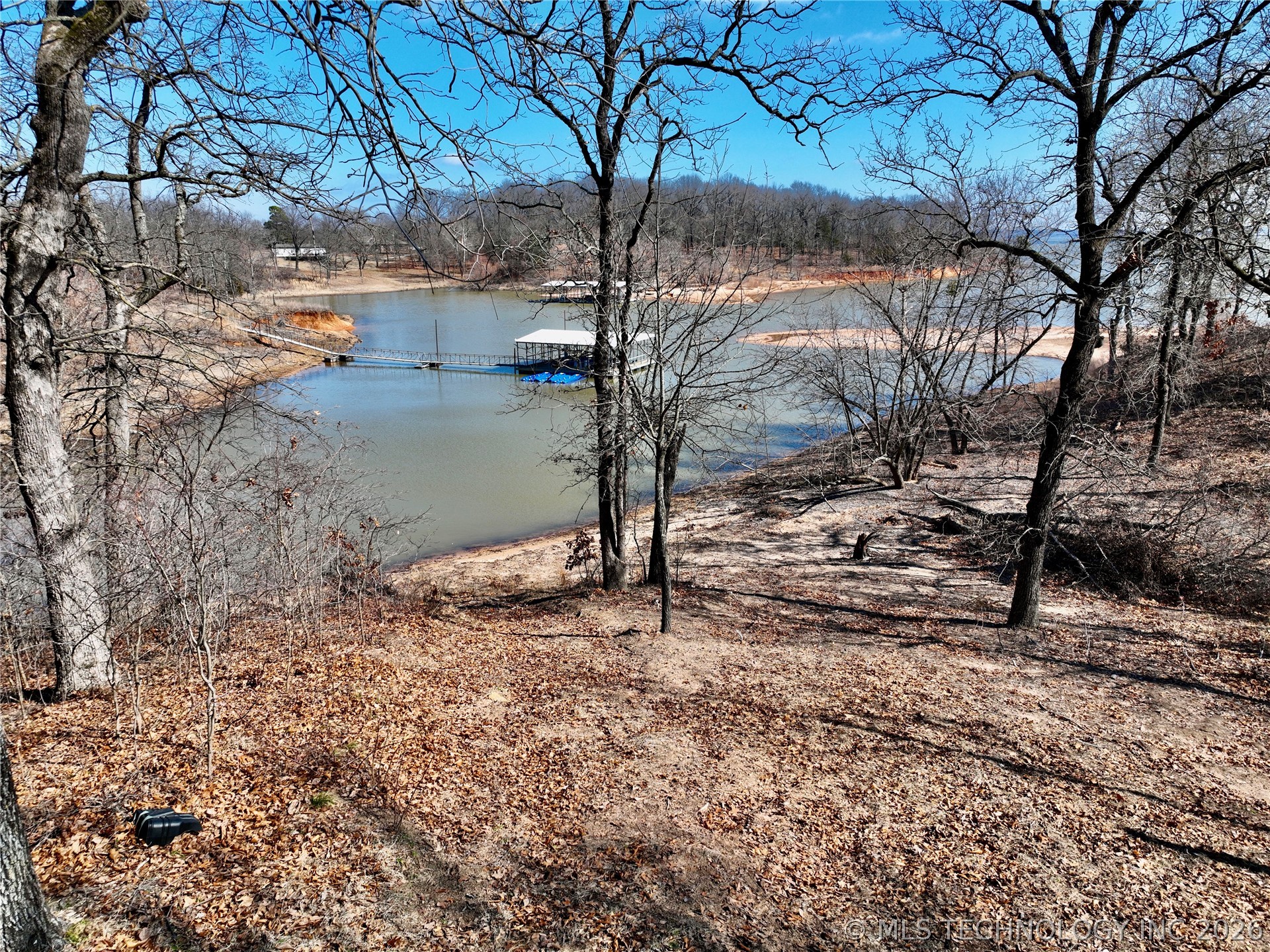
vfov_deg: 56.8
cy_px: 476
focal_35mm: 24
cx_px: 635
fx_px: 880
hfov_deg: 71.6
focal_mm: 12.29
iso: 100
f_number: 2.8
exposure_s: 1/1000
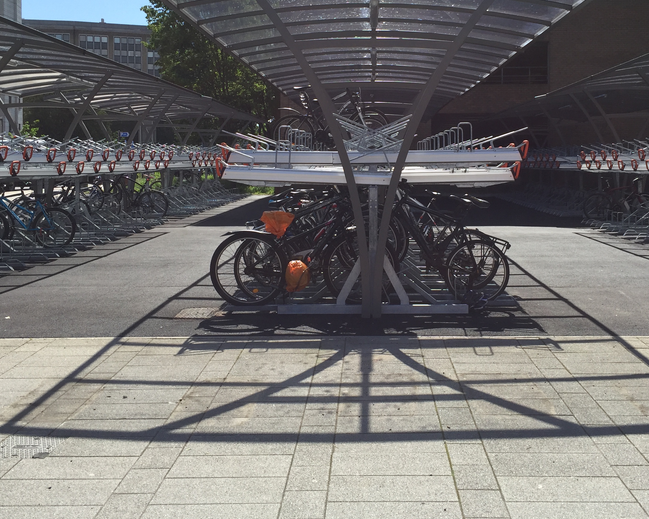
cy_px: 167
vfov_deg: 34.5
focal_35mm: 43
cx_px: 376
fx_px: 826
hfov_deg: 42.8
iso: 32
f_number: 2.2
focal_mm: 4.15
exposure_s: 1/1464
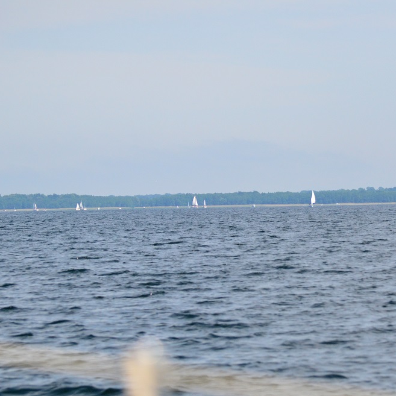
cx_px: 291
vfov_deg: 9.8
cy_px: 199
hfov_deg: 9.8
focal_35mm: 178
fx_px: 2304
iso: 1000
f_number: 4.5
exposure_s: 1/8000
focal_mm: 92
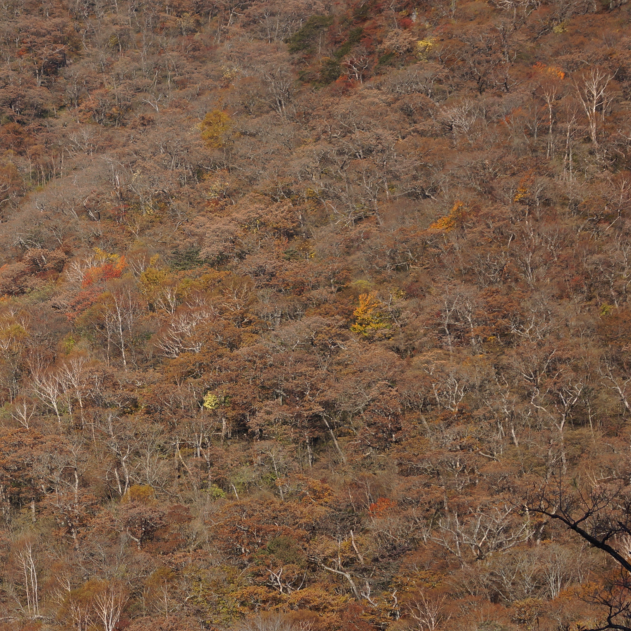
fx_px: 3299
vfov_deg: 10.9
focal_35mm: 160
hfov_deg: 10.9
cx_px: 84
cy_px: 260
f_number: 5.6
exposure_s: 1/640
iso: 100
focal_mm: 55
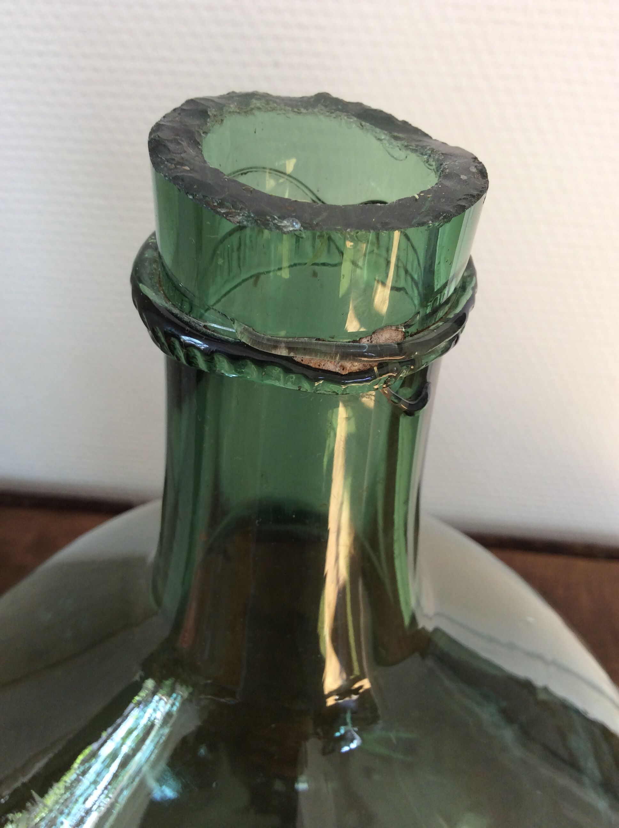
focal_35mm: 32
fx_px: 765
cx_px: 310
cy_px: 414
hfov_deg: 44.1
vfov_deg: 56.9
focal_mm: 3.3
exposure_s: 1/25
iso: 50
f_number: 2.4
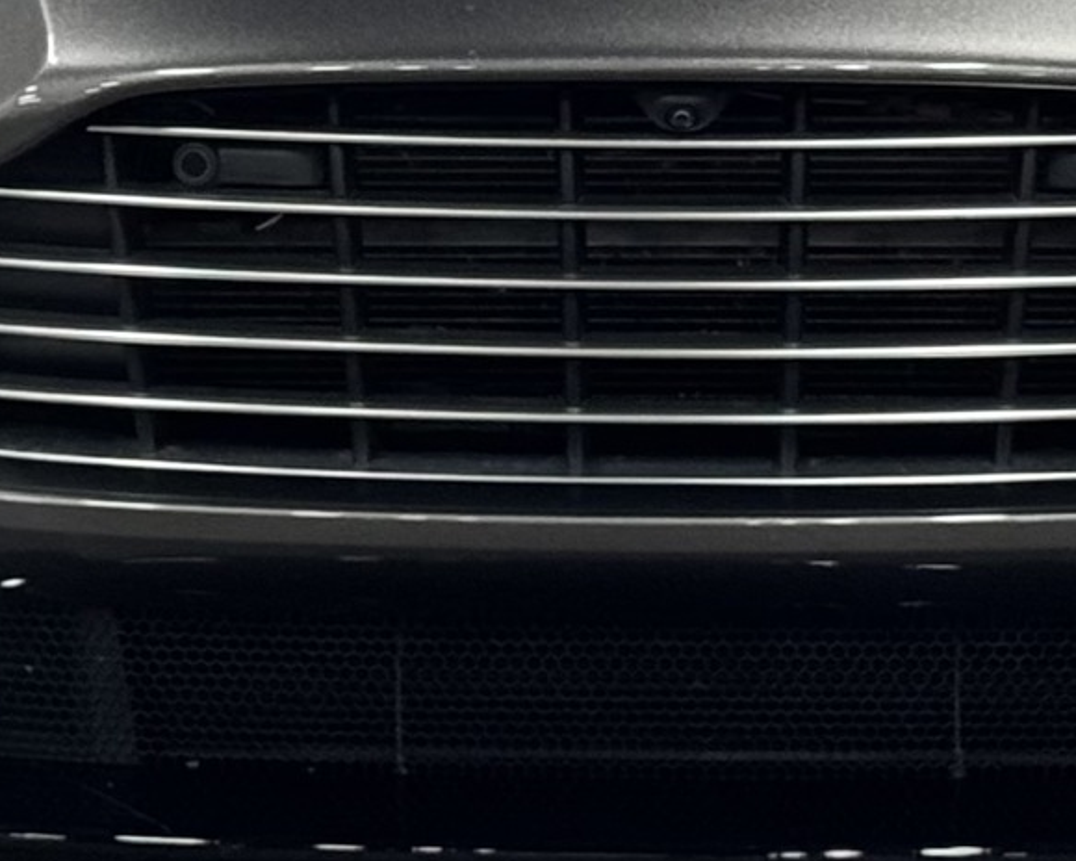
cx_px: 696
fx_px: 4936
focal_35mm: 155
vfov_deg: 9.9
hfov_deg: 12.4
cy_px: 41
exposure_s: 1/38
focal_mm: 6.86
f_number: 1.78
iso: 400
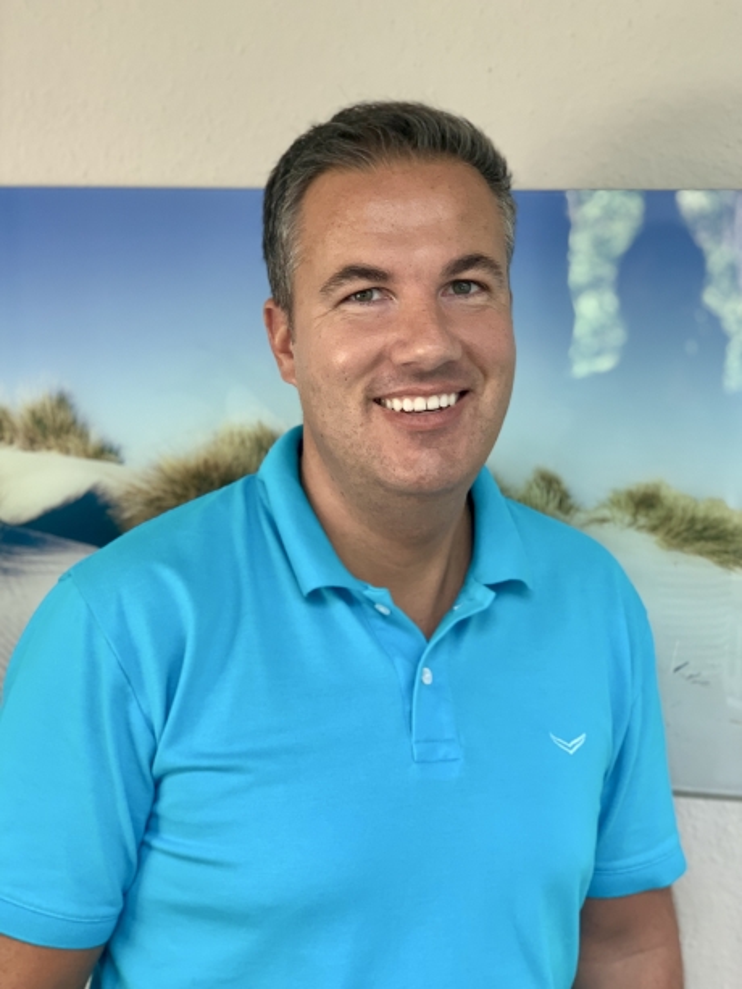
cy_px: 494
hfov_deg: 28.0
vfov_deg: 36.8
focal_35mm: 52
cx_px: 371
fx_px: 1486
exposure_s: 1/50
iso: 80
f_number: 2.4
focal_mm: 6
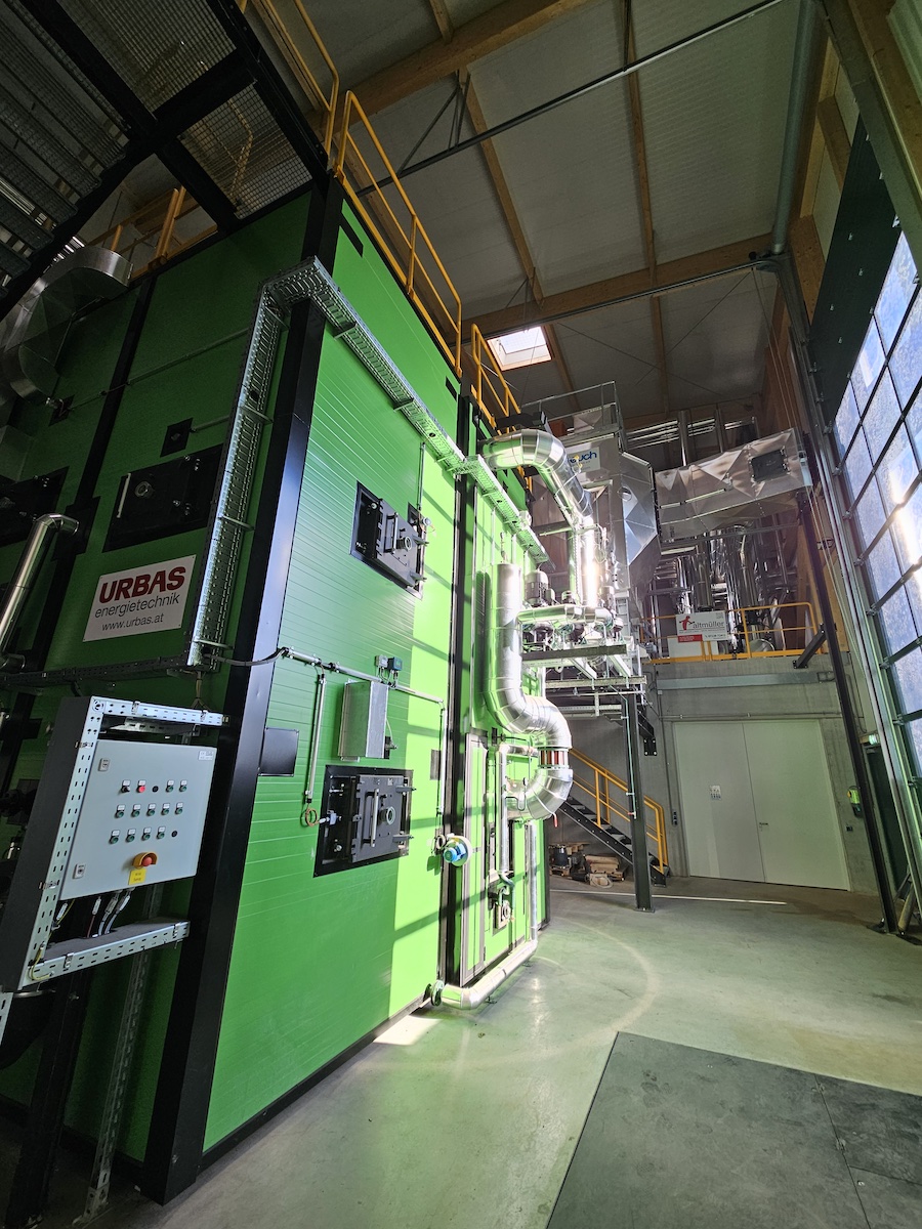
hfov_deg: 89.9
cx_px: 461
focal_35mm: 13
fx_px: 462
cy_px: 614
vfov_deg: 106.2
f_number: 2.2
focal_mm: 2.2
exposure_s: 1/141
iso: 50
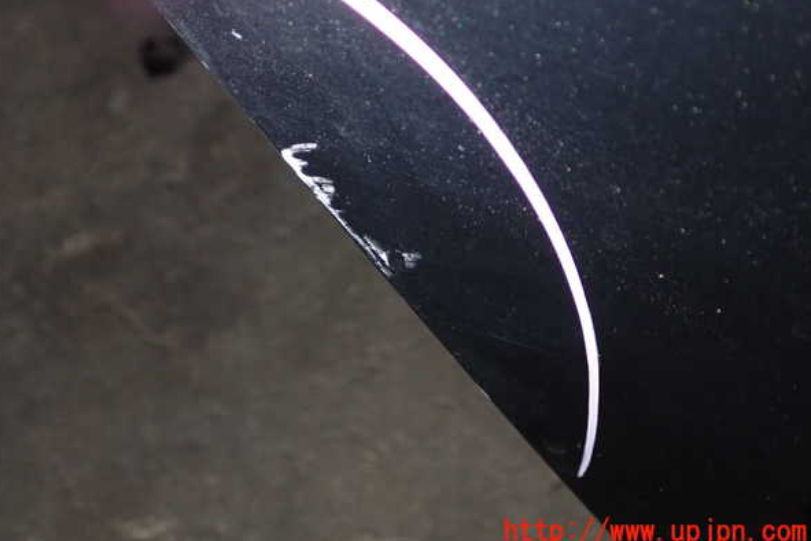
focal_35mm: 38
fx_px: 856
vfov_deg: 35.0
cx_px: 402
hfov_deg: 50.7
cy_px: 240
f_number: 7.1
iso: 250
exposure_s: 1/40
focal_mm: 6.37
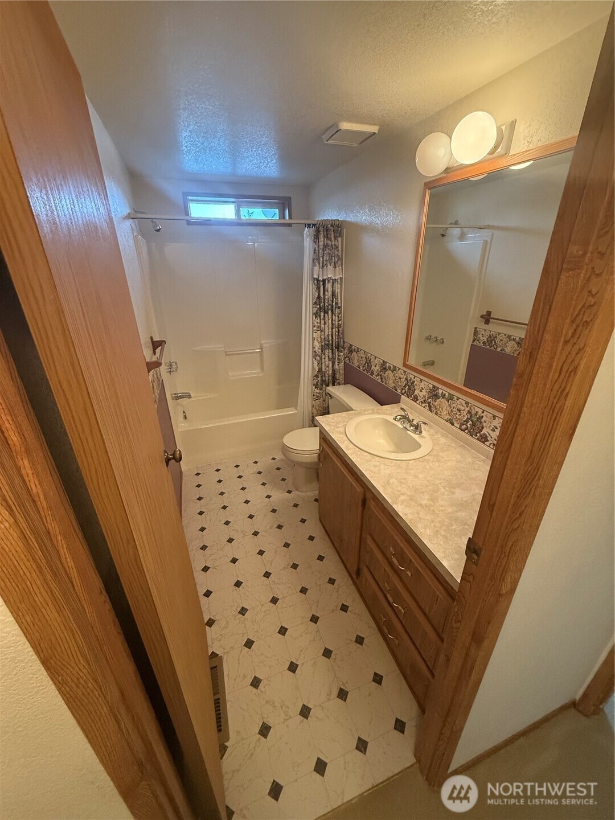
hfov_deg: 85.7
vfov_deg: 102.1
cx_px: 308
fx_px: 332
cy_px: 410
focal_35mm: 14
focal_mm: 2.22
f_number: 2.2
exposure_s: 1/120
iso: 640
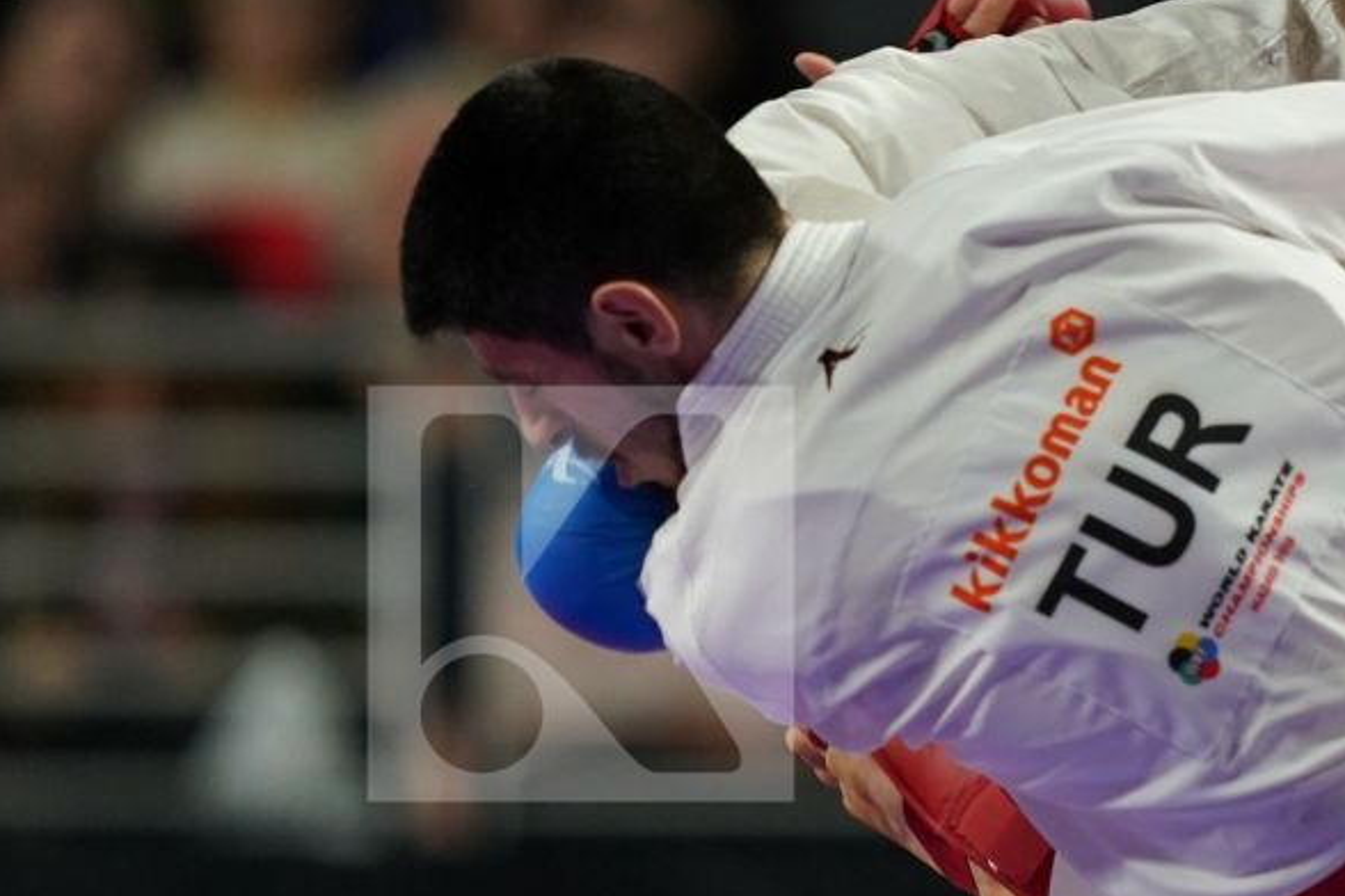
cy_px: 594
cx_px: 1356
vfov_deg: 1.1
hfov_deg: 1.7
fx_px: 45726
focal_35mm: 1224
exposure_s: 1/1000
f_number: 2.8
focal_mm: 400
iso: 1600
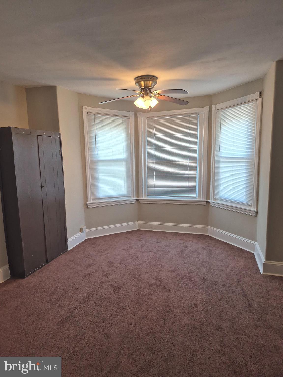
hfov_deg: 58.9
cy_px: 188
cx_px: 142
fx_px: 251
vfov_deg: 73.9
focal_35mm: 23
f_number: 1.8
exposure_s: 1/120
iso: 125
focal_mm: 5.4
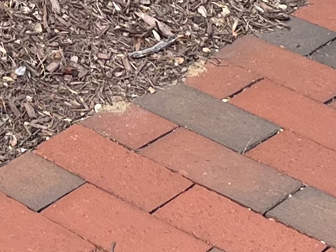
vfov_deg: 7.4
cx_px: -11
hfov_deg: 10.1
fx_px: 1883
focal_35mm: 194
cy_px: -220
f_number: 1.6
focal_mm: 5.1
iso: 50
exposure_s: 1/477
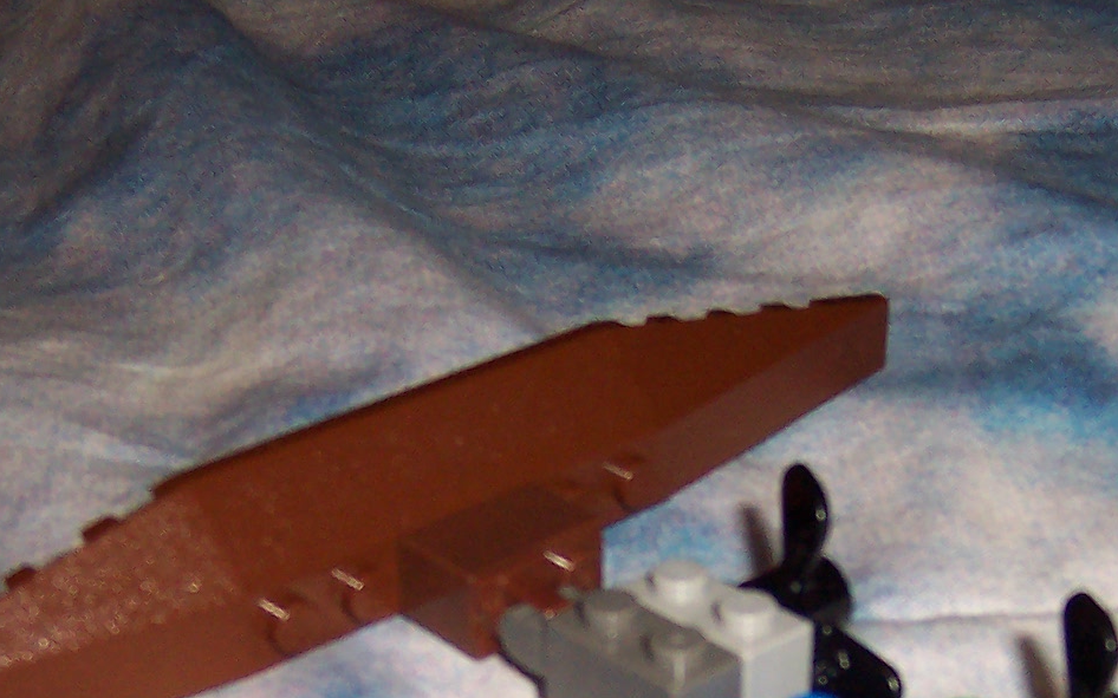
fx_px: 2498
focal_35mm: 82
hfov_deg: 25.2
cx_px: 696
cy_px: 758
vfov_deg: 15.5
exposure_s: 1/60
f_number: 2.8
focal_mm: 5.6
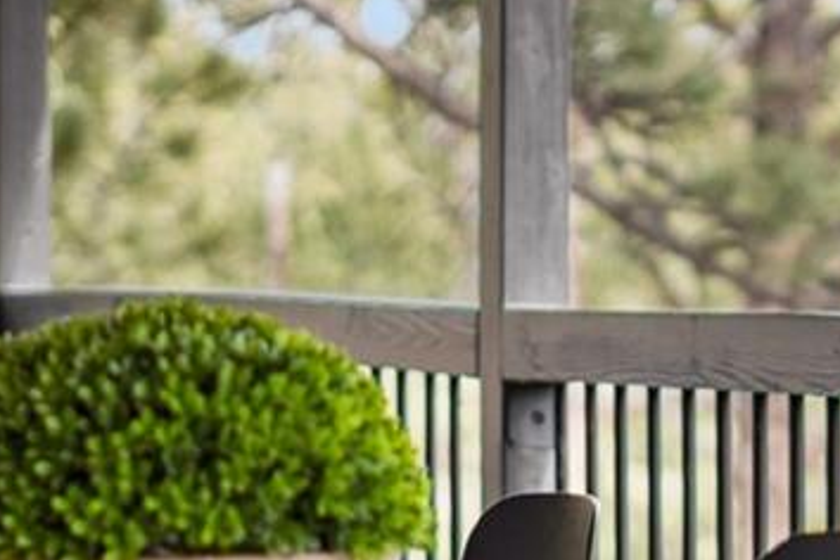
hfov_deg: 9.0
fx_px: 5273
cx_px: 980
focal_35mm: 226
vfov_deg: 6.1
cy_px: 386
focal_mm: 50
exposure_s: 1/250
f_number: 1.8
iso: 200
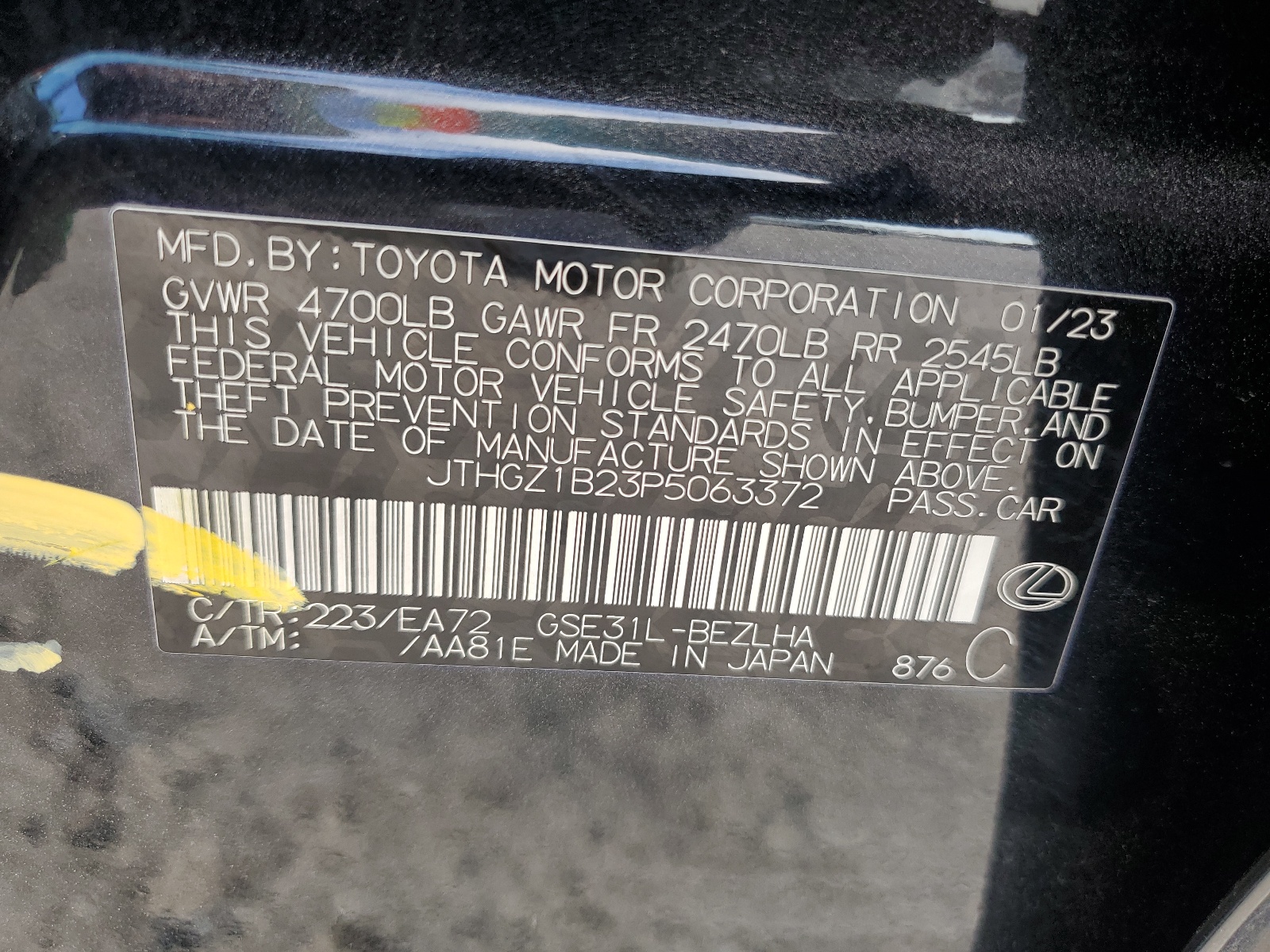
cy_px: 476
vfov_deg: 53.1
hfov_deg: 67.3
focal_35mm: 26
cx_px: 635
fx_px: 954
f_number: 1.5
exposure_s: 1/130
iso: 50
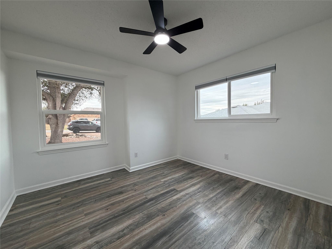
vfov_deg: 85.7
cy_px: 124
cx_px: 166
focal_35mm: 14
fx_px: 134
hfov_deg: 102.1
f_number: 2.2
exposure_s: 1/120
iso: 160
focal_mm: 2.22
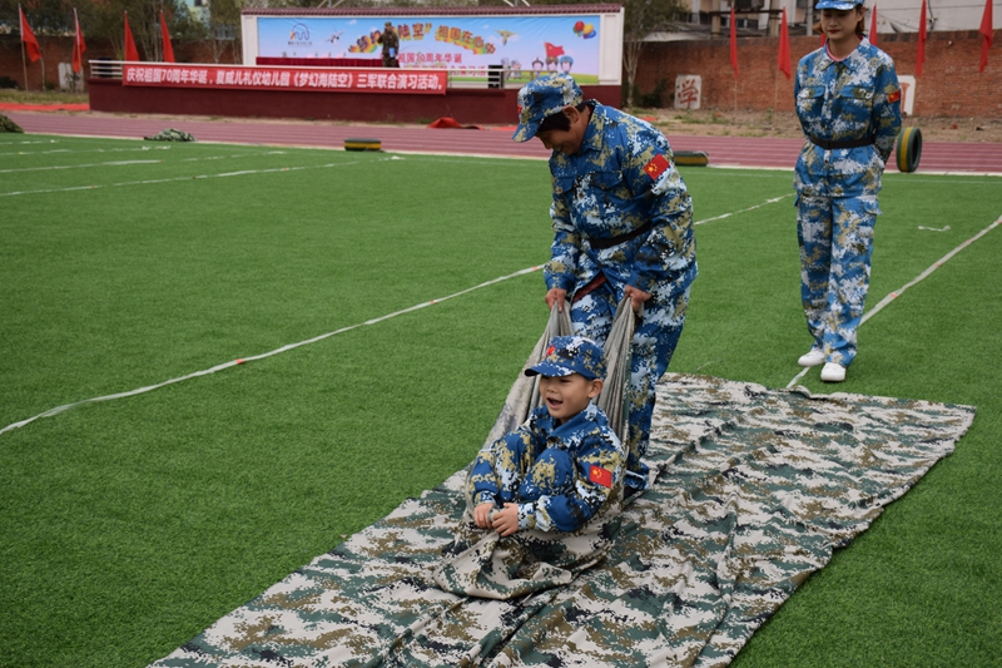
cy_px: 334
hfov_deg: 41.1
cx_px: 501
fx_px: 1336
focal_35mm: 48
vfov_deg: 28.1
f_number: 6.3
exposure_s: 1/160
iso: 400
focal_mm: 32
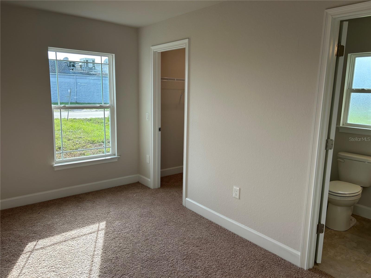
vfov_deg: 53.1
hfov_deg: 67.3
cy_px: 139
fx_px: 279
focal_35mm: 26
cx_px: 186
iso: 50
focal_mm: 5.7
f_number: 1.5
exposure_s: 1/353
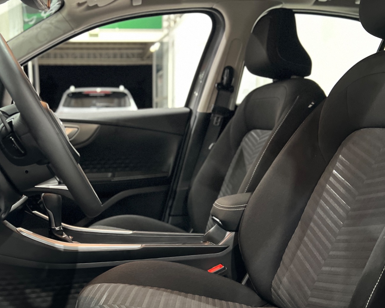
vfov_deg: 36.0
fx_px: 467
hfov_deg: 44.1
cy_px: 212
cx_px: 128
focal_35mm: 41
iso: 640
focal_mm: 5.7
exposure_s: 1/30
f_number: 1.5
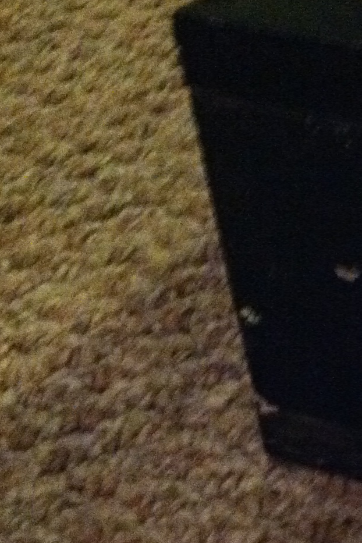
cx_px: 601
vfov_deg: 20.1
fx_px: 1523
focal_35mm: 101
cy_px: 382
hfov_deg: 12.6
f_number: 2.8
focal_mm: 3.85
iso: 1000
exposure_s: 1/17
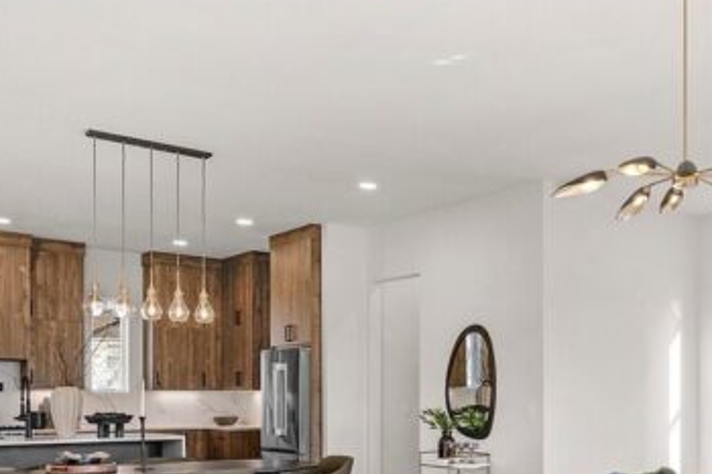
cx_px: 620
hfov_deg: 43.9
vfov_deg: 31.0
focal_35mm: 41
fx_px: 810
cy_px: 435
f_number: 8
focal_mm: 14
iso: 250
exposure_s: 1/125
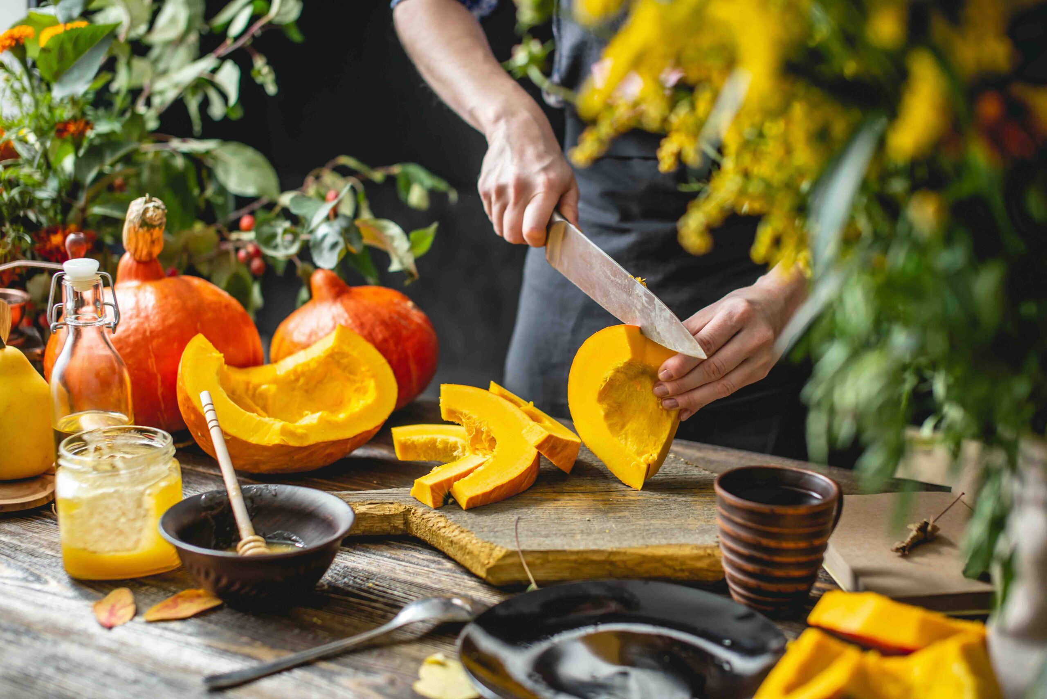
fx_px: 1455
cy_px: 350
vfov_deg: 27.0
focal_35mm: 50
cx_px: 524
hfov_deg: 39.6
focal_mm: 50
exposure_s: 1/125
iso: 160
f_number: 2.5
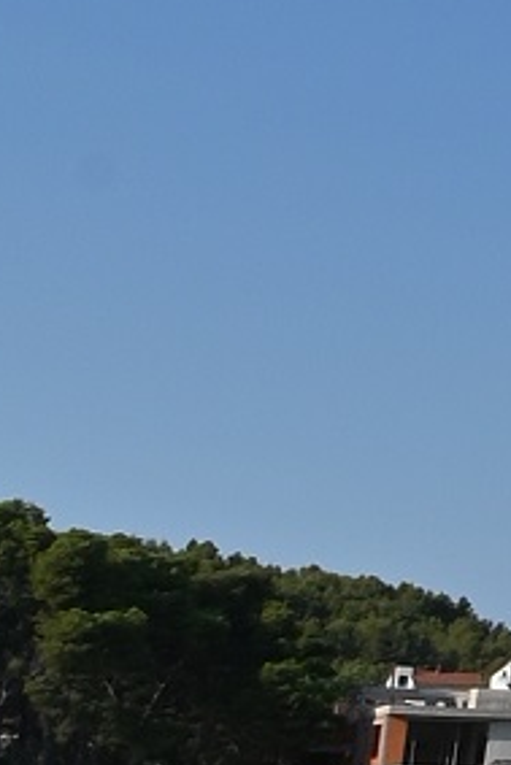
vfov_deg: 16.0
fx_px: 2701
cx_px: 1632
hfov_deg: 8.6
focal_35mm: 127
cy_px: 111
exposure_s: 1/125
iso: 100
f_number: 16
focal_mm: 12
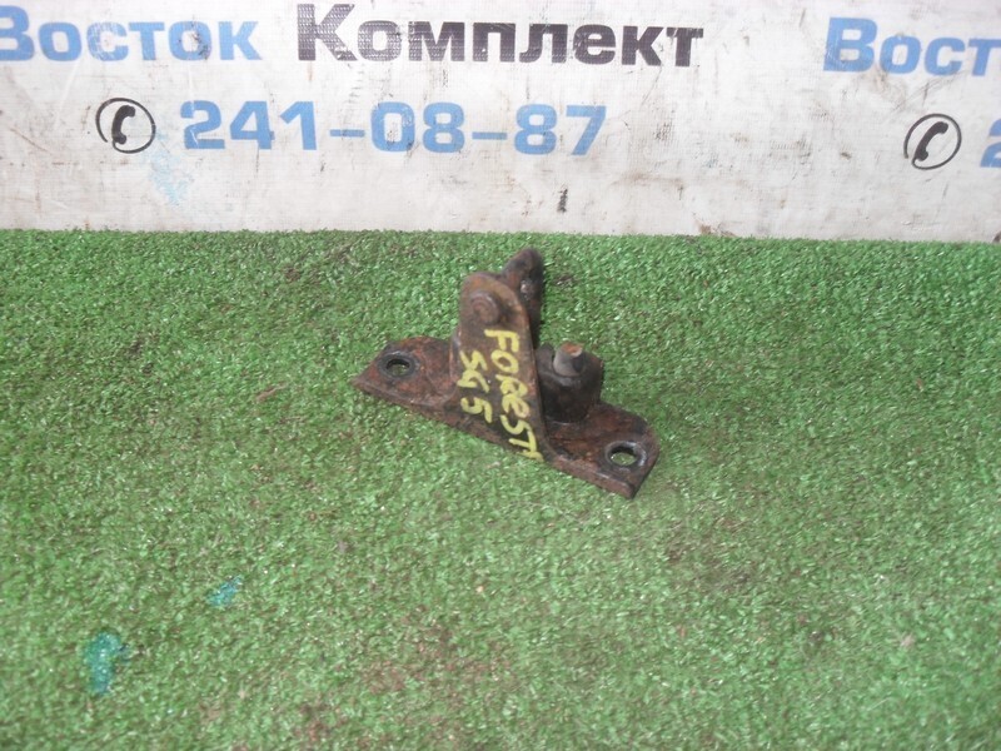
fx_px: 1012
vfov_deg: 40.7
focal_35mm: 35
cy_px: 376
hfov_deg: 52.6
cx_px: 500
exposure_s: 1/45
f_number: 2.8
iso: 160
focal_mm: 6.2
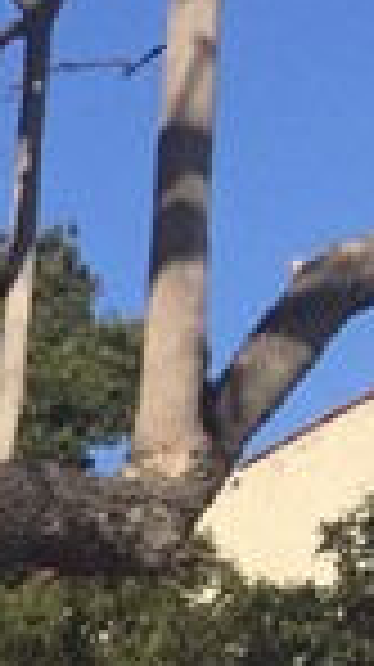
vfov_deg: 9.3
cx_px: -1600
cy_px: 1269
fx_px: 3852
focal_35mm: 218
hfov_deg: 4.6
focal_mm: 4.15
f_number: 2.2
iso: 32
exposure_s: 1/2326
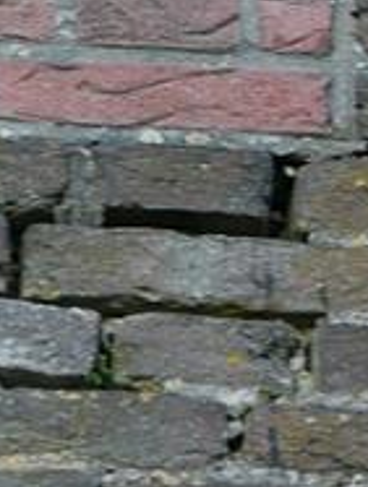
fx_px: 17658
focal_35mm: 1250
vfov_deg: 1.6
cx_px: -65
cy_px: -294
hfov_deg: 1.2
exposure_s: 1/20
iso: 100
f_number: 4.8
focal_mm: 183
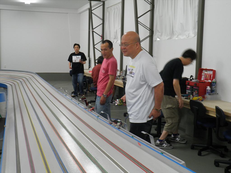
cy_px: 86
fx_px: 327
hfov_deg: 38.9
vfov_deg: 29.7
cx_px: 116
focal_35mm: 49
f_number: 4.2
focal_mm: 8.7
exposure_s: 1/15
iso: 200
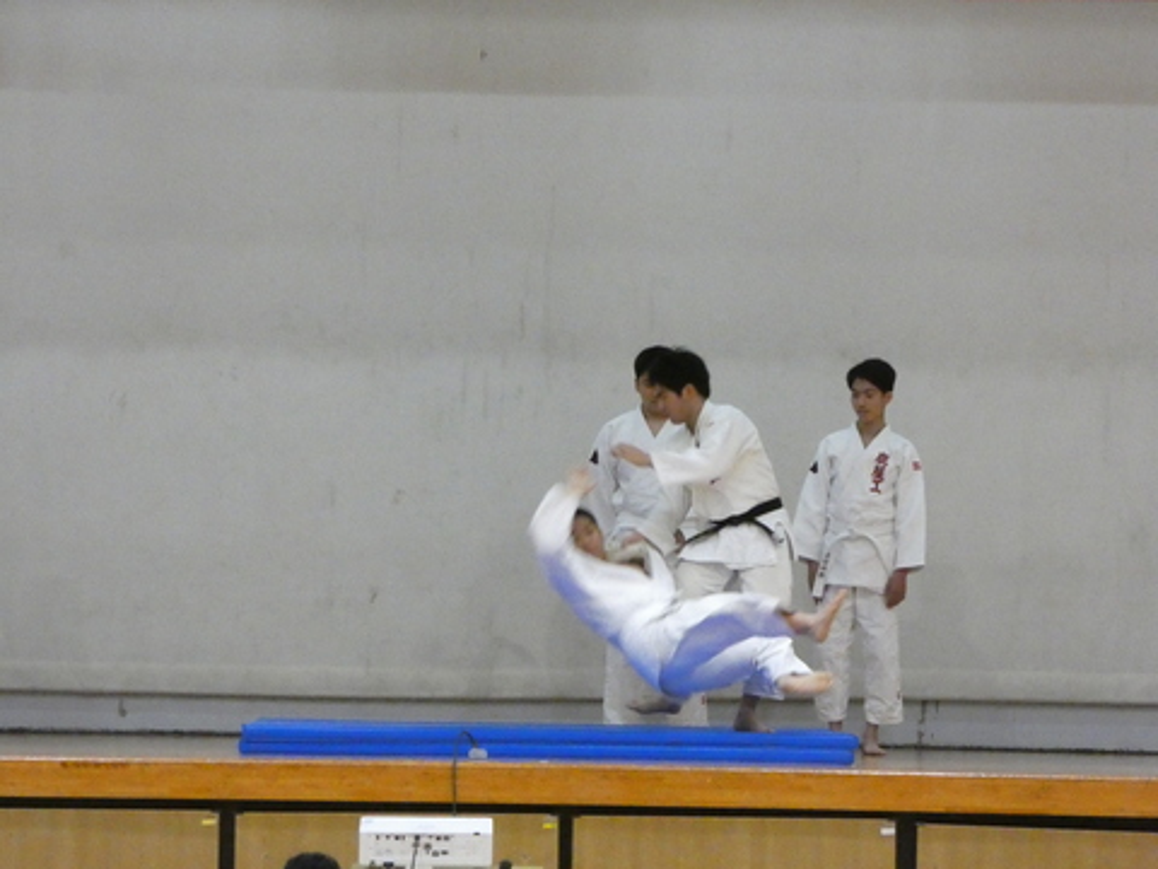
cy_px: 434
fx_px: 6122
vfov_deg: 8.1
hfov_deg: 10.8
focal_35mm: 183
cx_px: 579
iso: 3200
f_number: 5.5
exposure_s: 1/100
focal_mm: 32.7
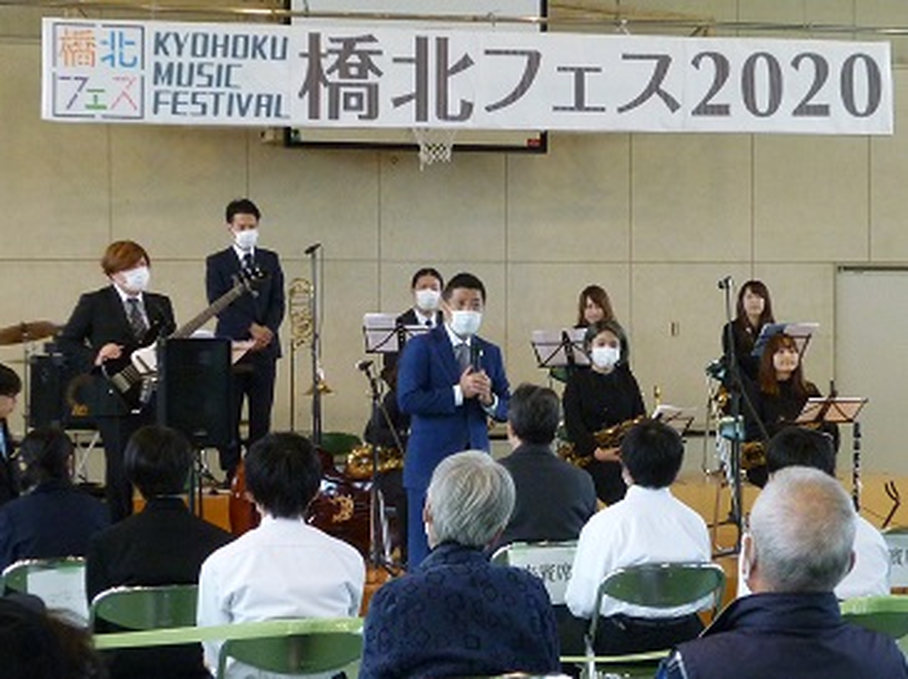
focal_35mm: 114
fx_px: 2987
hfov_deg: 17.3
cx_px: 454
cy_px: 340
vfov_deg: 13.0
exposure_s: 1/50
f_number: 3.8
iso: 400
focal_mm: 10.6
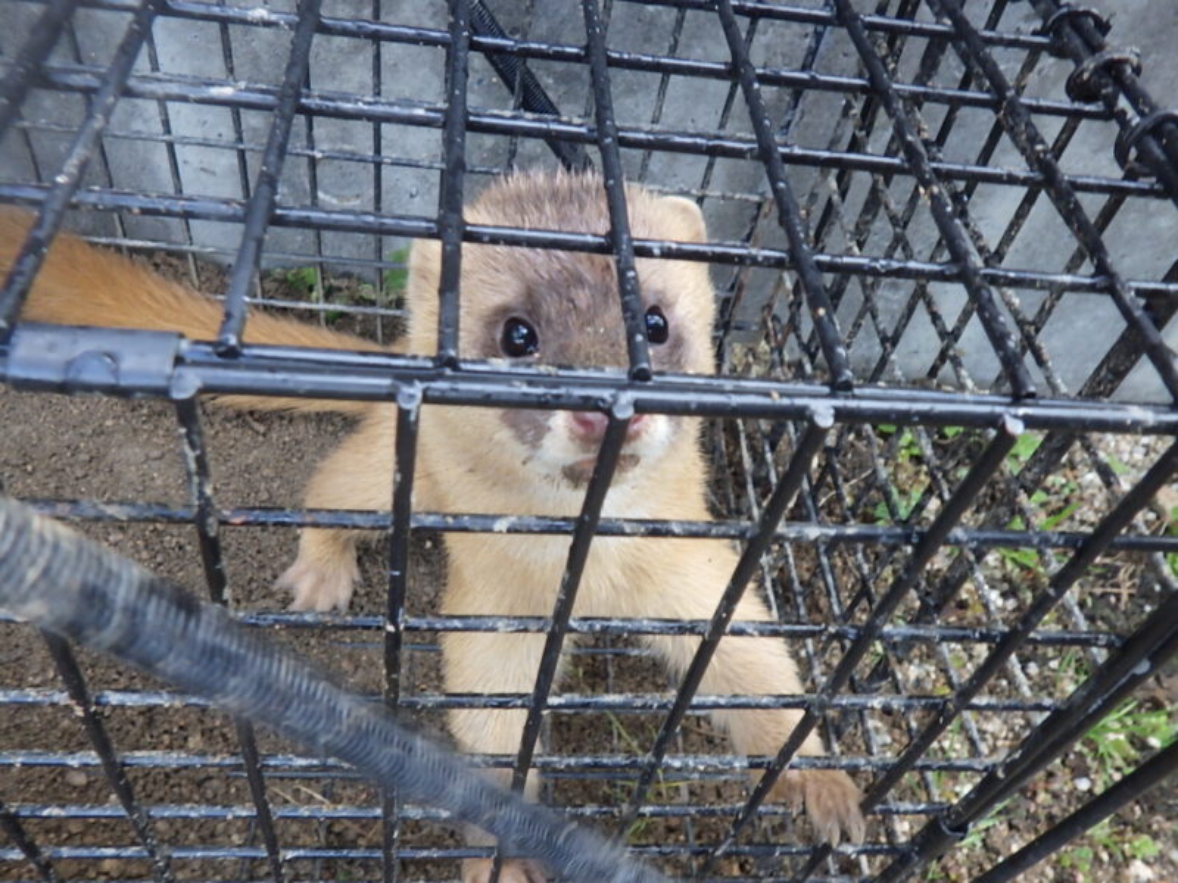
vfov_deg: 49.7
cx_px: 589
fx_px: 953
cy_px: 442
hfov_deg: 63.4
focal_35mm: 28
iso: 250
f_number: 3.5
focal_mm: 5
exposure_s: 1/45
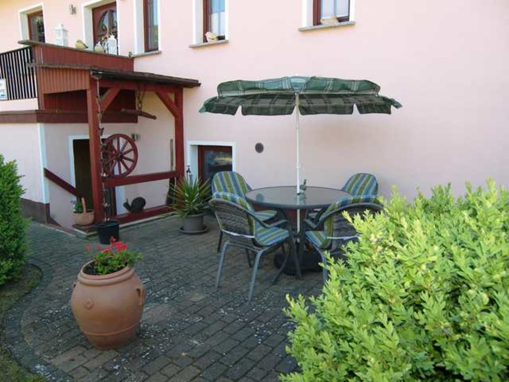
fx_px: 382
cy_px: 191
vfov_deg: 53.1
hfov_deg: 67.3
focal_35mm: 26
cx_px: 254
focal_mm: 5.4
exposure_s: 1/100
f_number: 2.8
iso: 50
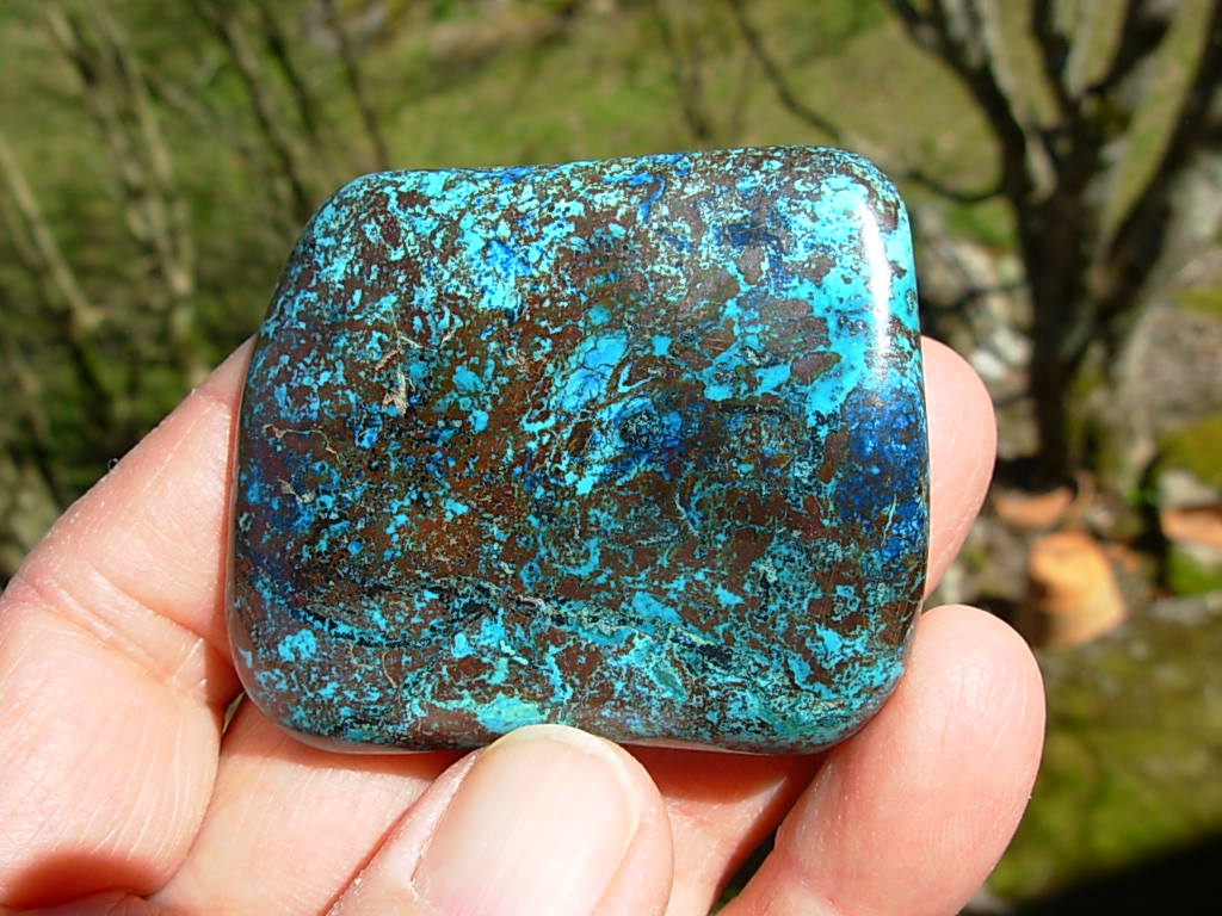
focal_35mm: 38
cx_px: 611
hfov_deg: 49.0
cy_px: 458
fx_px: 1341
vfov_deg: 37.7
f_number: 4.9
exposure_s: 1/431
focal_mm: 6.3
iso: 50
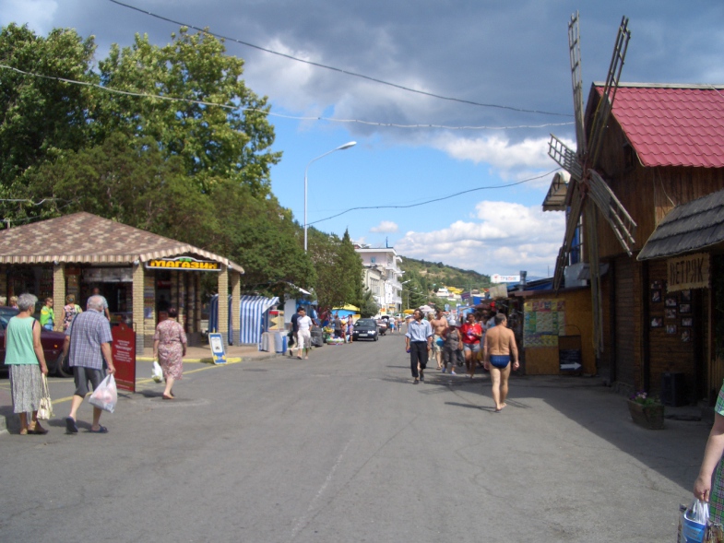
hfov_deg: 52.6
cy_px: 272
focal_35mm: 35
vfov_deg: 40.7
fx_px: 732
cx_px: 362
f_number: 4.3
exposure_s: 1/400
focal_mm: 5.8
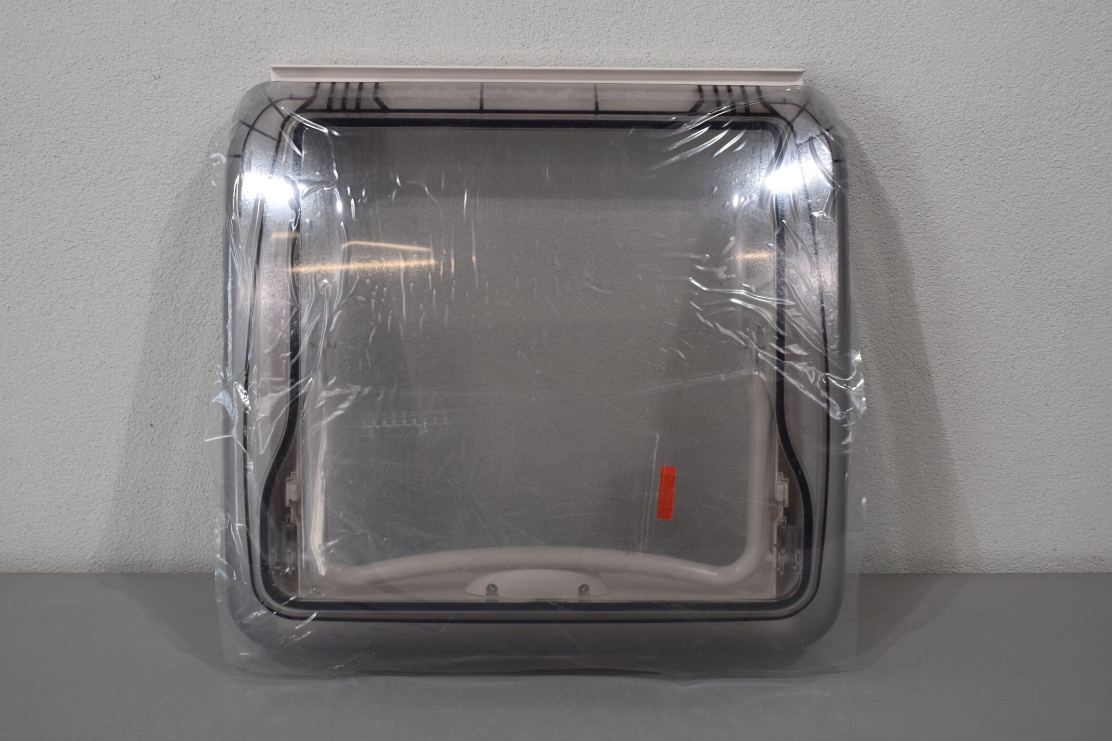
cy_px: 377
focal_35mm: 49
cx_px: 552
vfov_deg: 27.8
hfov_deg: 40.7
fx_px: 1500
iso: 220
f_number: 5.6
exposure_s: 1/125
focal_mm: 29
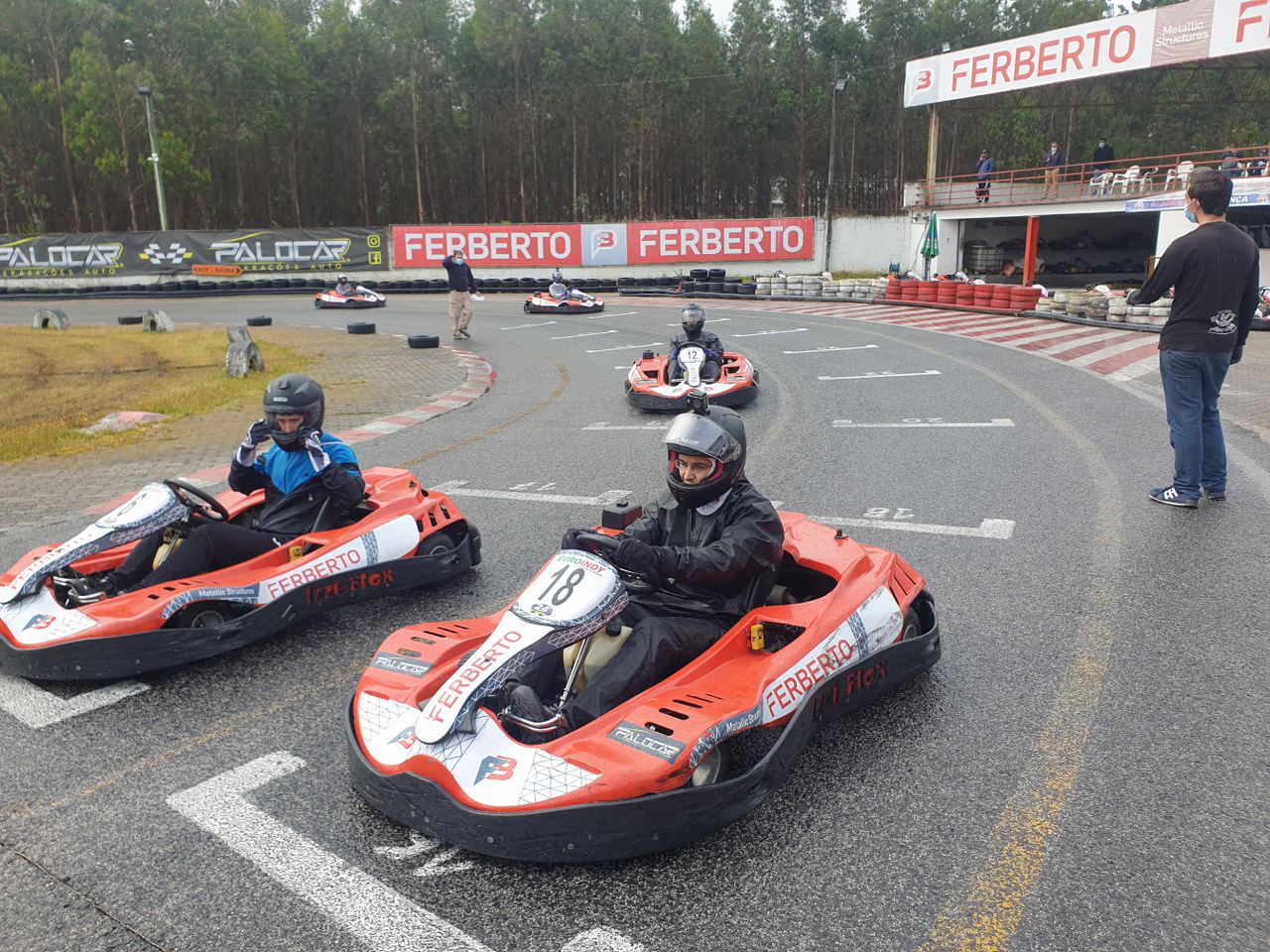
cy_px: 476
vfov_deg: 53.1
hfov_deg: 67.3
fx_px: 954
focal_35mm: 26
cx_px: 635
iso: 50
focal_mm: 4.3
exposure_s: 1/873
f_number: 2.4
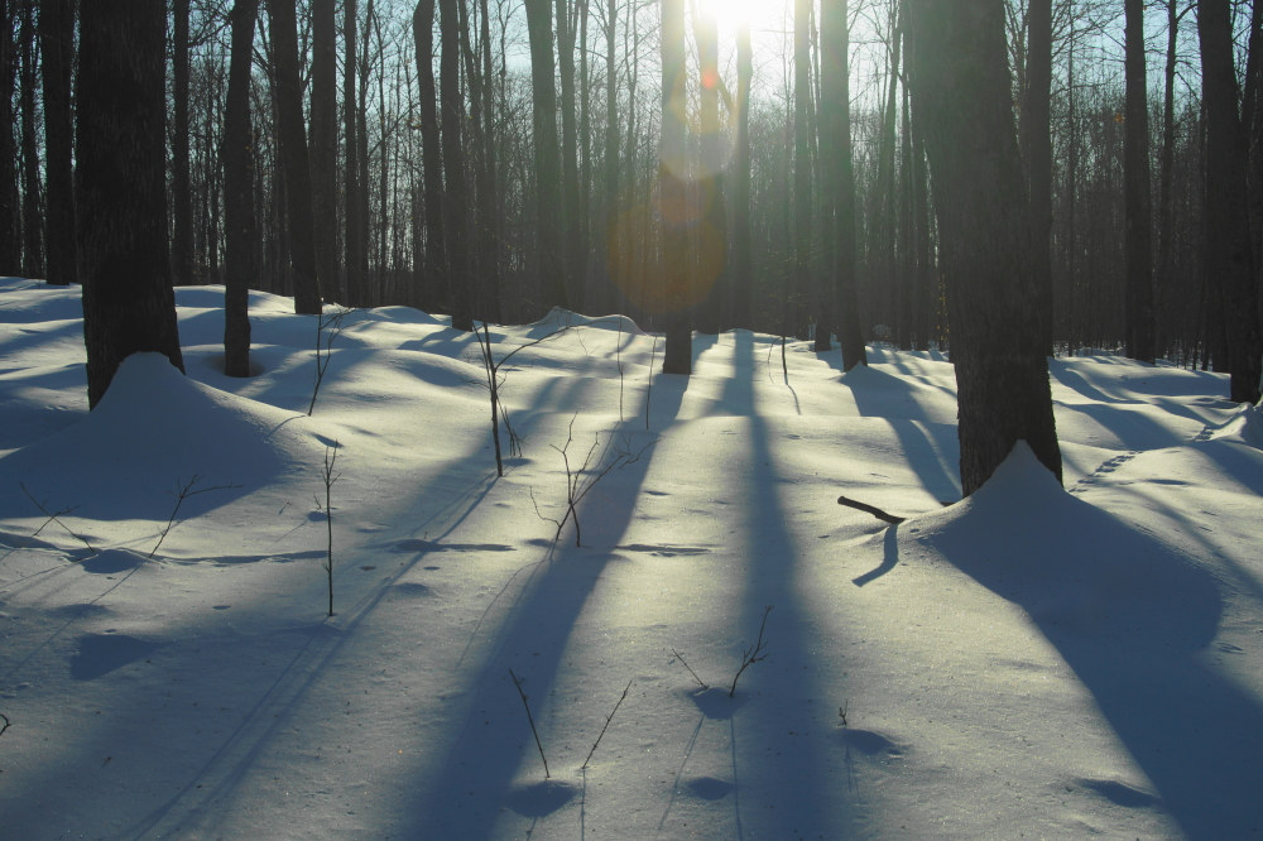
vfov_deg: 31.9
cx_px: 632
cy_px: 420
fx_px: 1473
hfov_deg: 46.4
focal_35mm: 42
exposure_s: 1/200
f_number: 8
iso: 100
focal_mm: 28
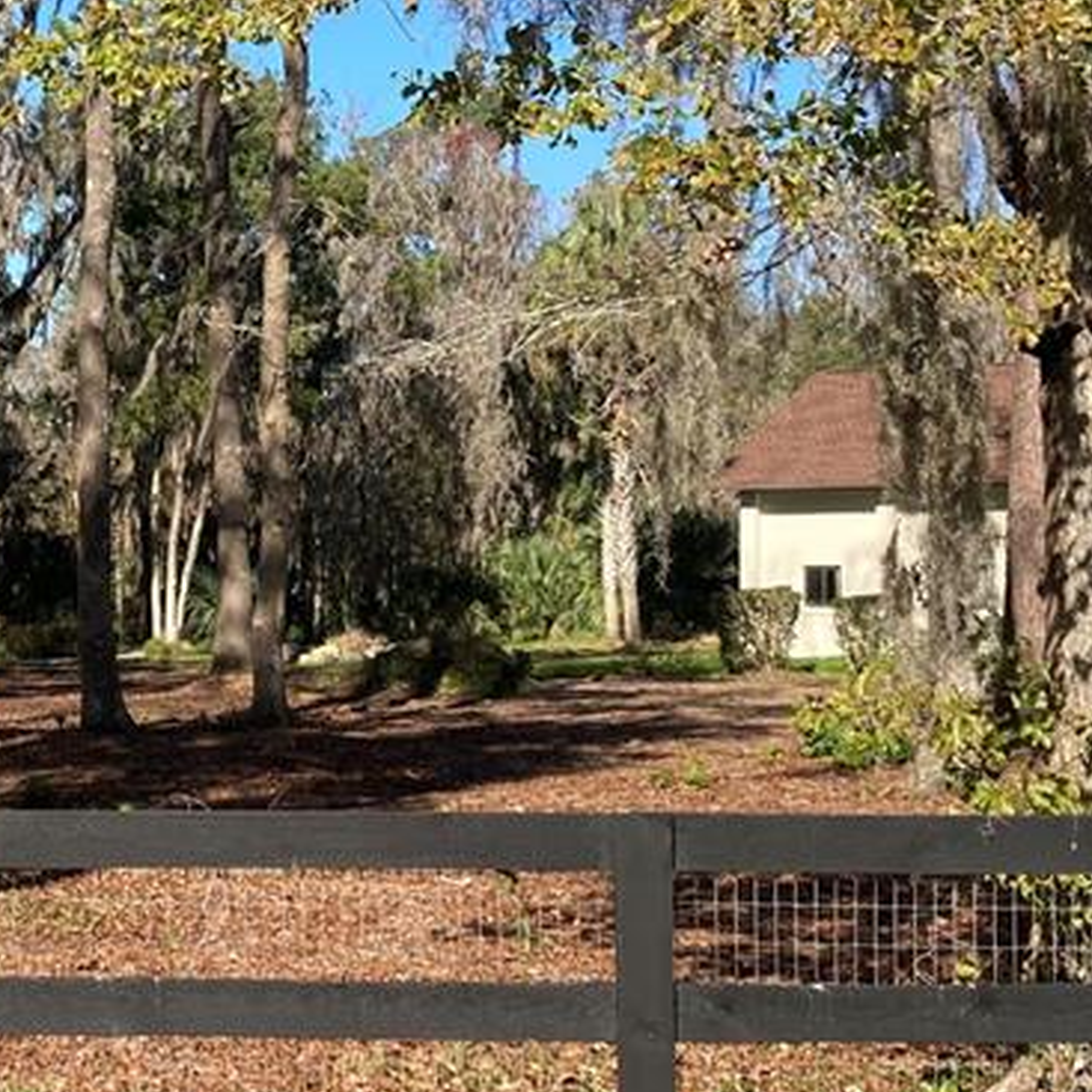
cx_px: 196
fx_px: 2463
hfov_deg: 24.5
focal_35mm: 69
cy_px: 613
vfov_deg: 25.0
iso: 20
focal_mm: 3.99
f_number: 1.8
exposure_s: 1/1033
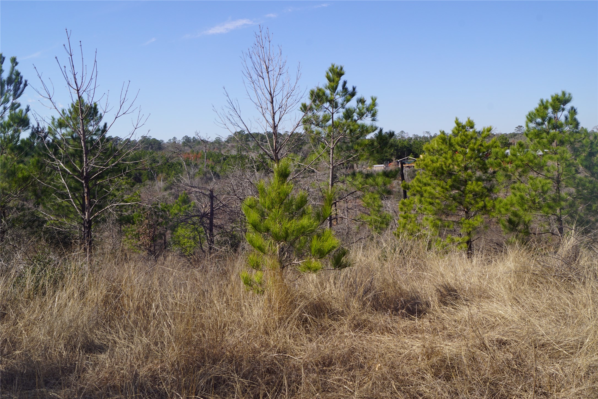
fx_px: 598
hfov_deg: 53.1
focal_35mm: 36
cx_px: 299
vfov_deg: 36.9
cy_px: 200
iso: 100
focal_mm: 24
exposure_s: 1/80
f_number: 13
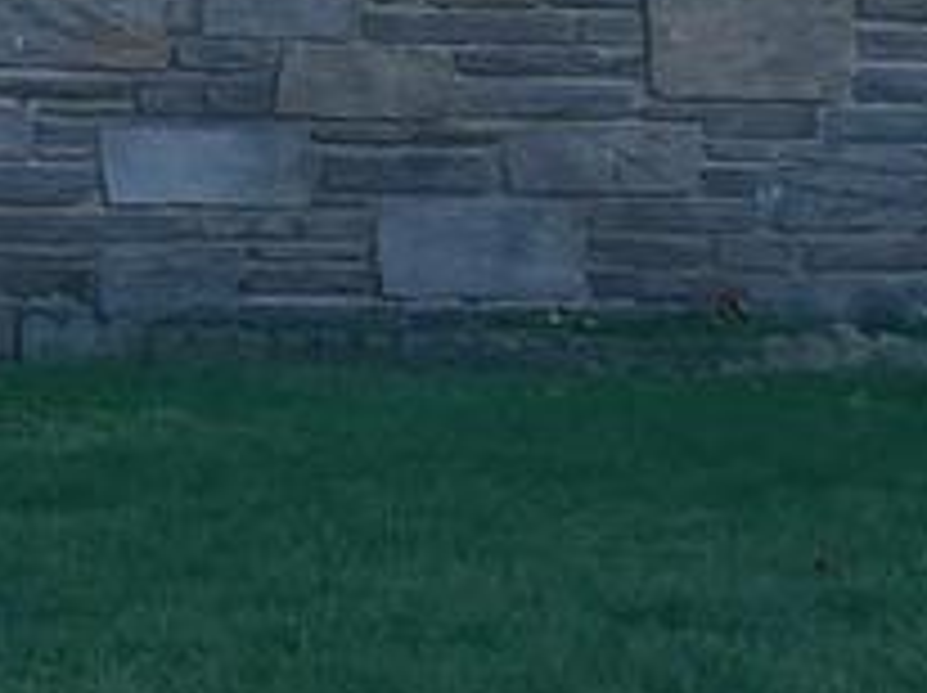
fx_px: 4868
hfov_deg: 10.2
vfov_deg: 8.1
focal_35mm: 182
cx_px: -770
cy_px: -18
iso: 32
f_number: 1.8
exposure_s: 1/1170
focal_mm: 4.25
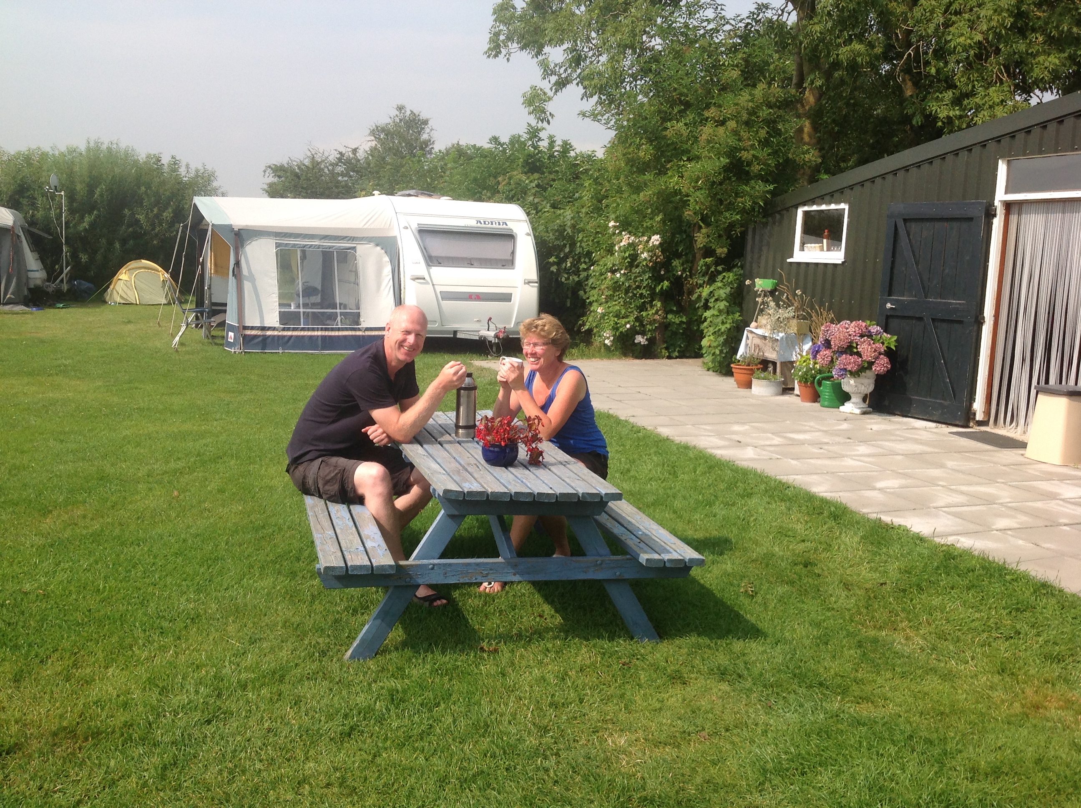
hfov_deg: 52.7
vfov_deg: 40.6
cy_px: 404
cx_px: 540
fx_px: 1091
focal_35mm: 35
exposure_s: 1/1890
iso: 50
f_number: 2.4
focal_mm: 4.28
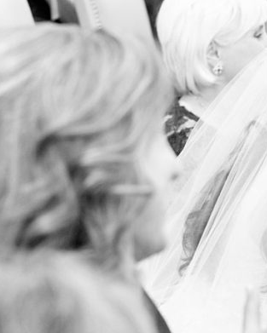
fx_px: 1214
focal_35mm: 123
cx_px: 304
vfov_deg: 15.6
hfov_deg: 12.3
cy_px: 134
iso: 1600
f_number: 2.8
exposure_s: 1/100
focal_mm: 50
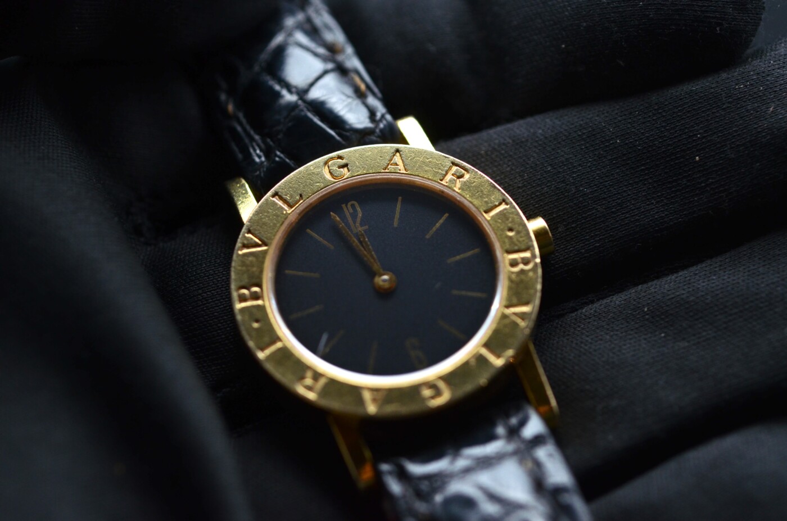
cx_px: 394
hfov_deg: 22.7
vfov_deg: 15.1
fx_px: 1963
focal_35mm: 90
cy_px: 260
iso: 800
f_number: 5
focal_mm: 60
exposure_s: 1/400
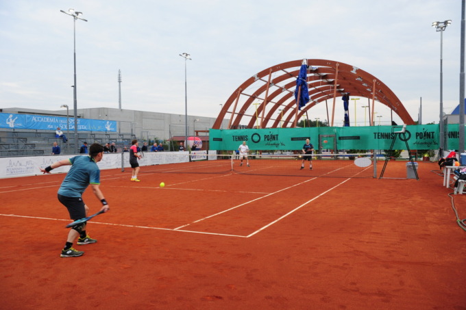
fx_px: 414
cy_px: 155
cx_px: 233
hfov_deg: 58.7
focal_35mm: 32
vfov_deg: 41.1
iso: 1250
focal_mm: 32
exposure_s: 1/160
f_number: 6.3
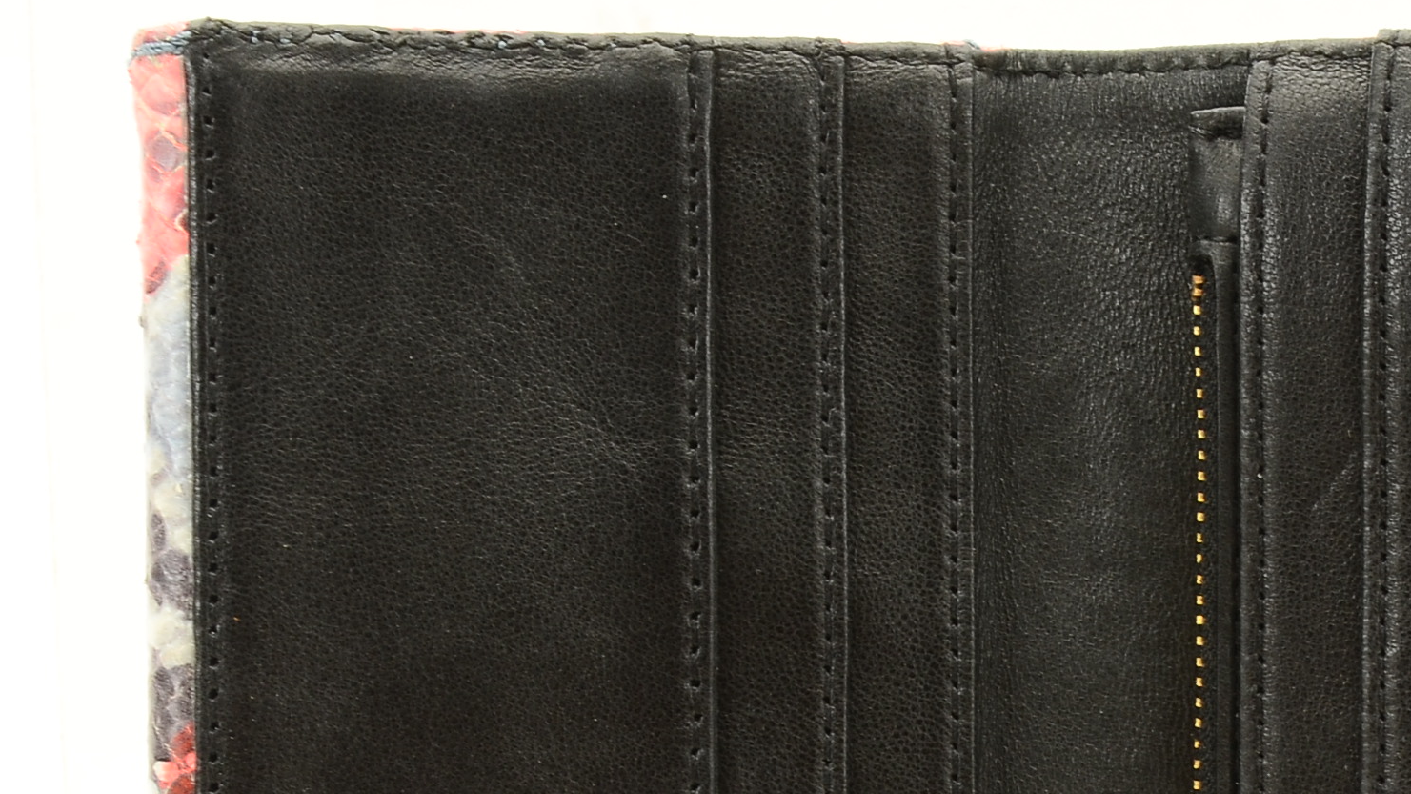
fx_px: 4538
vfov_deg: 9.8
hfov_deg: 17.5
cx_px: 1150
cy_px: 1053
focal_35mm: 121
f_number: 10
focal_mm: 31
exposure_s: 1/60
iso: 320
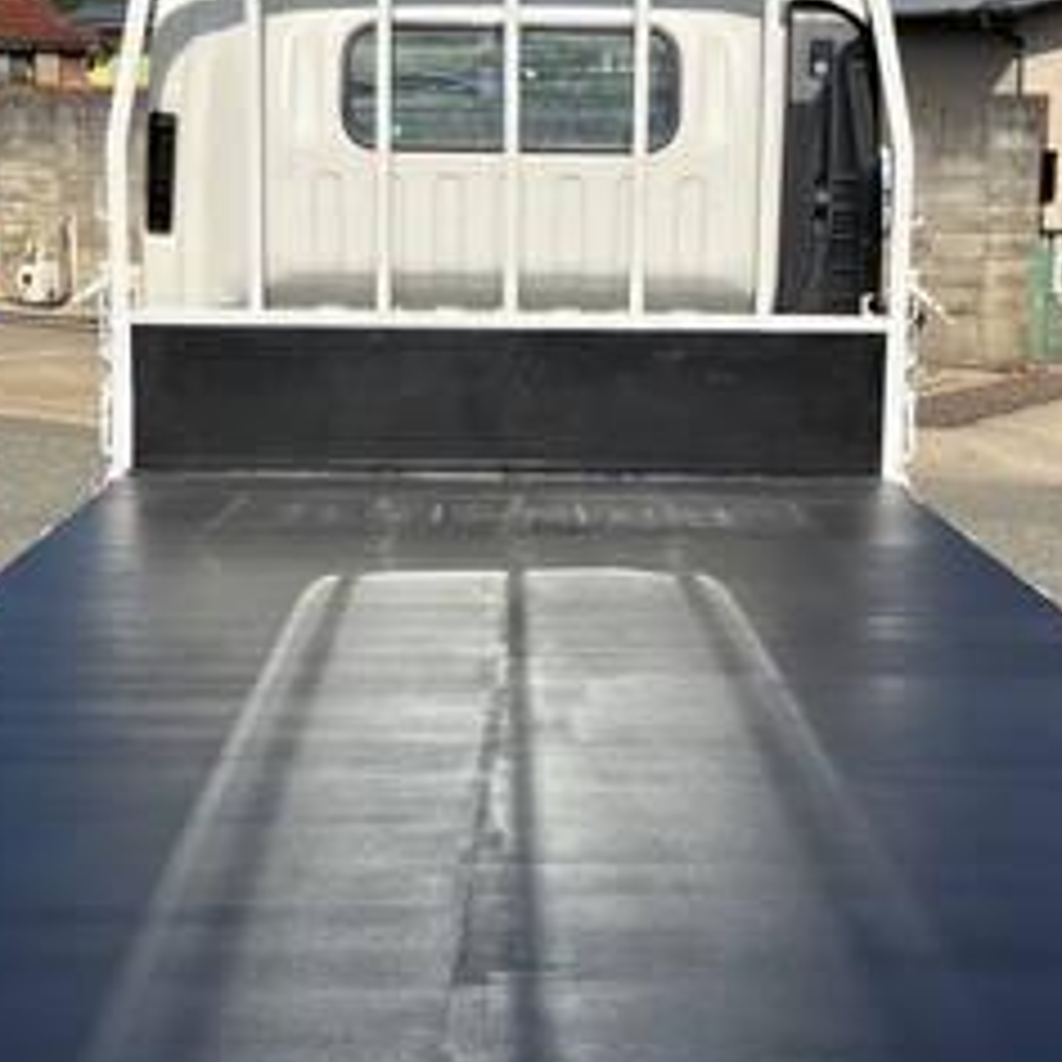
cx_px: 508
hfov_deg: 25.7
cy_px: 540
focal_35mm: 67
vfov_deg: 25.7
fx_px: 2326
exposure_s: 1/2703
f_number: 1.8
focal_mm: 3.99
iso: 32
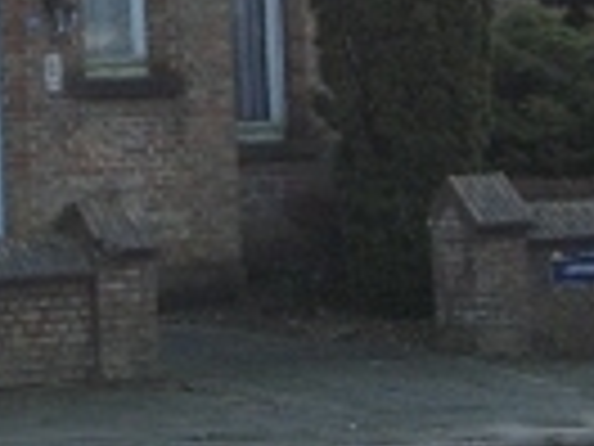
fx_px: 4822
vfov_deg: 5.2
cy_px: -500
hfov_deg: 6.9
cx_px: -392
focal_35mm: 281
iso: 80
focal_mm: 11
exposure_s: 1/200
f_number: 4.1
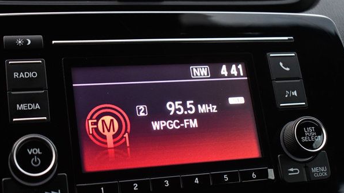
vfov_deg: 19.7
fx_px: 556
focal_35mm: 61
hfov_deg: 34.3
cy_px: 122
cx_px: 161
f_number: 4.8
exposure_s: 1/100
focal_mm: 36
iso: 3200
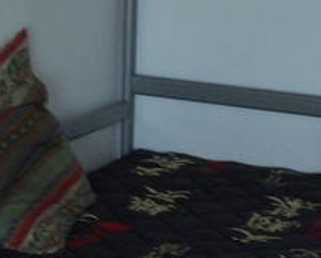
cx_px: -232
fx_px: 1437
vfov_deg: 10.1
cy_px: -51
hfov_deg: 11.9
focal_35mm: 151
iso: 100
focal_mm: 7.1
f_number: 3.2
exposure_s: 1/40
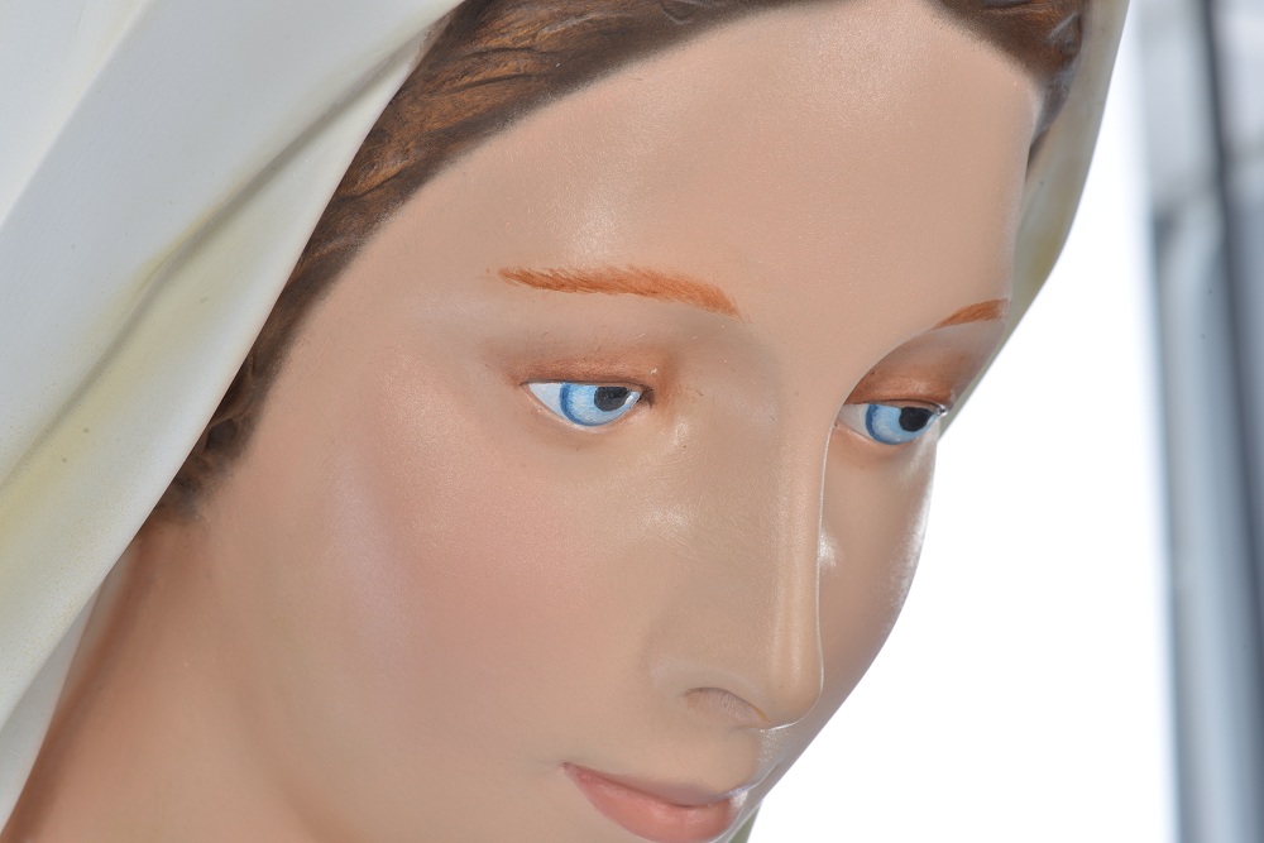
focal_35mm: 105
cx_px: 632
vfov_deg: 13.0
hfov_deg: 19.5
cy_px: 422
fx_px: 3687
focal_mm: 105
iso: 100
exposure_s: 1/125
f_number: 18
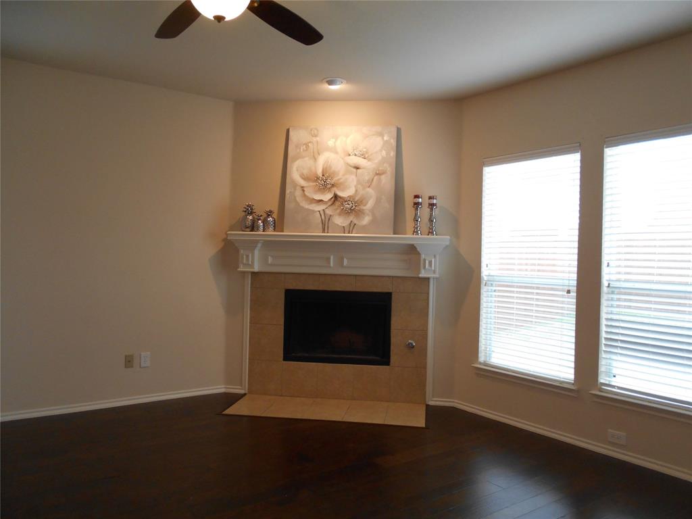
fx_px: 520
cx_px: 346
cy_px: 260
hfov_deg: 67.3
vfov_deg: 53.1
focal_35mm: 26
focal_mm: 4.6
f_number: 3.2
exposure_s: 1/30
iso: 200
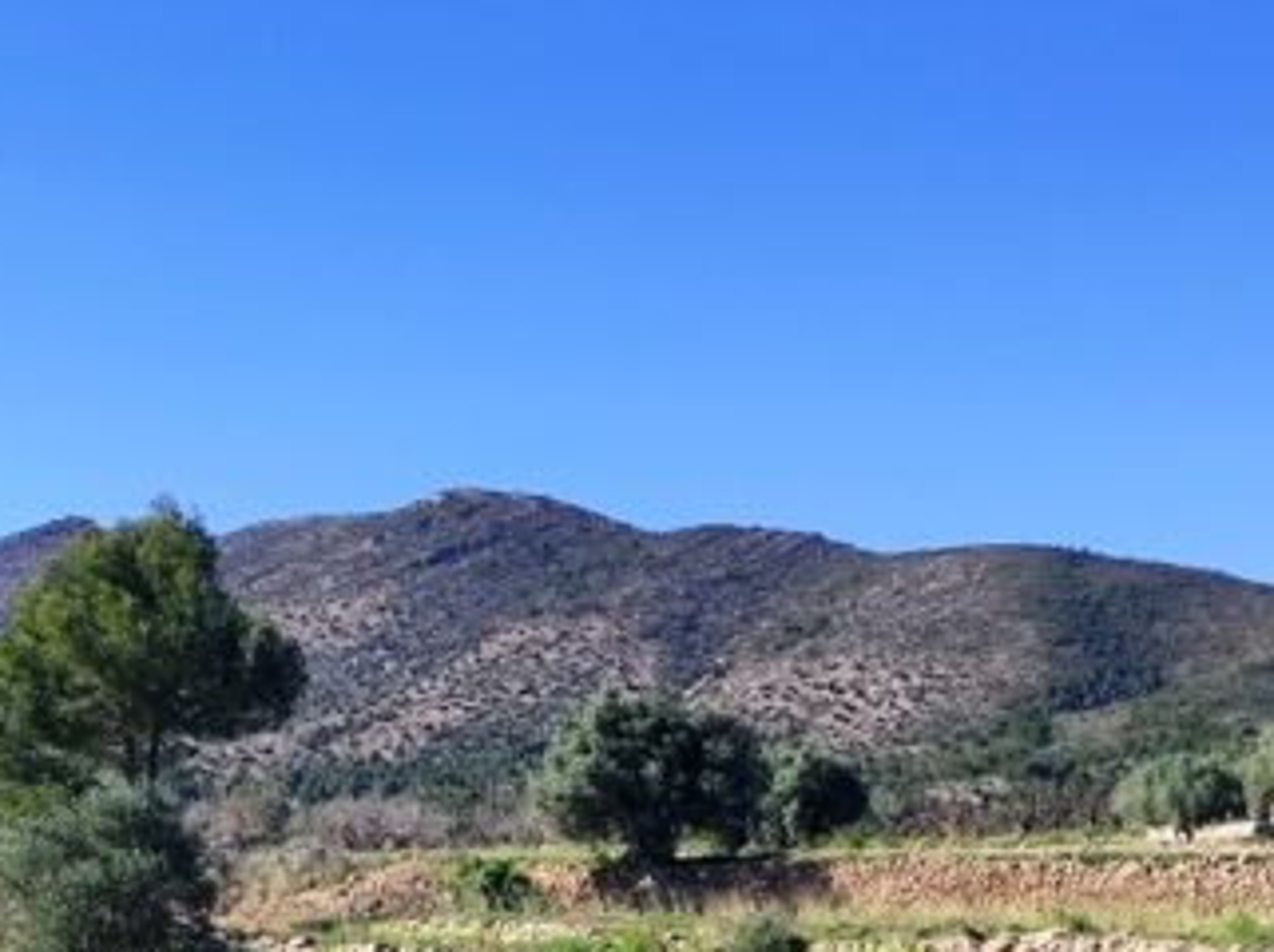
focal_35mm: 55
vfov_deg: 25.3
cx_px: 546
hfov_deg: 34.9
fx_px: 2022
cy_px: 946
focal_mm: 5.43
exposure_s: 1/1243
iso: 50
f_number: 1.89
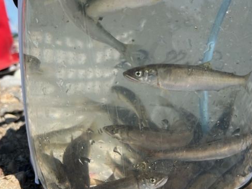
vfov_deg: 41.8
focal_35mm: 34
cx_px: 149
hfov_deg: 53.6
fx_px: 248
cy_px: 97
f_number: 1.5
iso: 50
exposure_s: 1/3257
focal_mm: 5.7
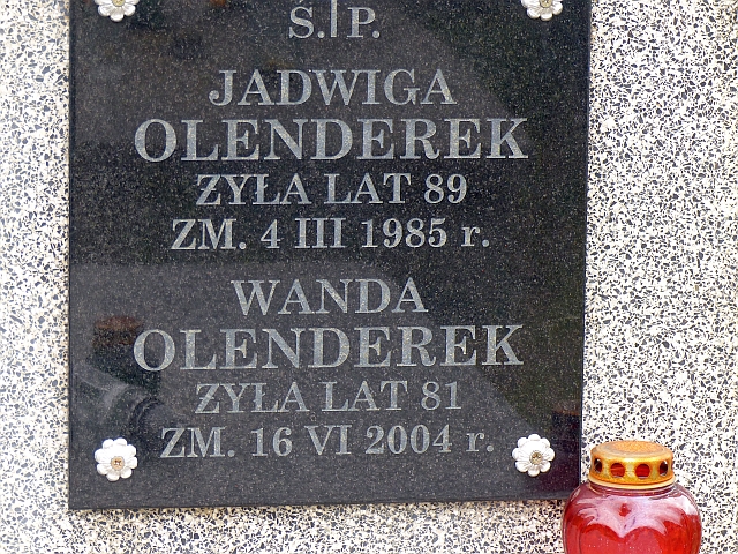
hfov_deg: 11.6
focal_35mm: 170
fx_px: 3624
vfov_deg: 8.7
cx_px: 369
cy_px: 277
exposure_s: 1/125
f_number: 3.2
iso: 100
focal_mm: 30.6
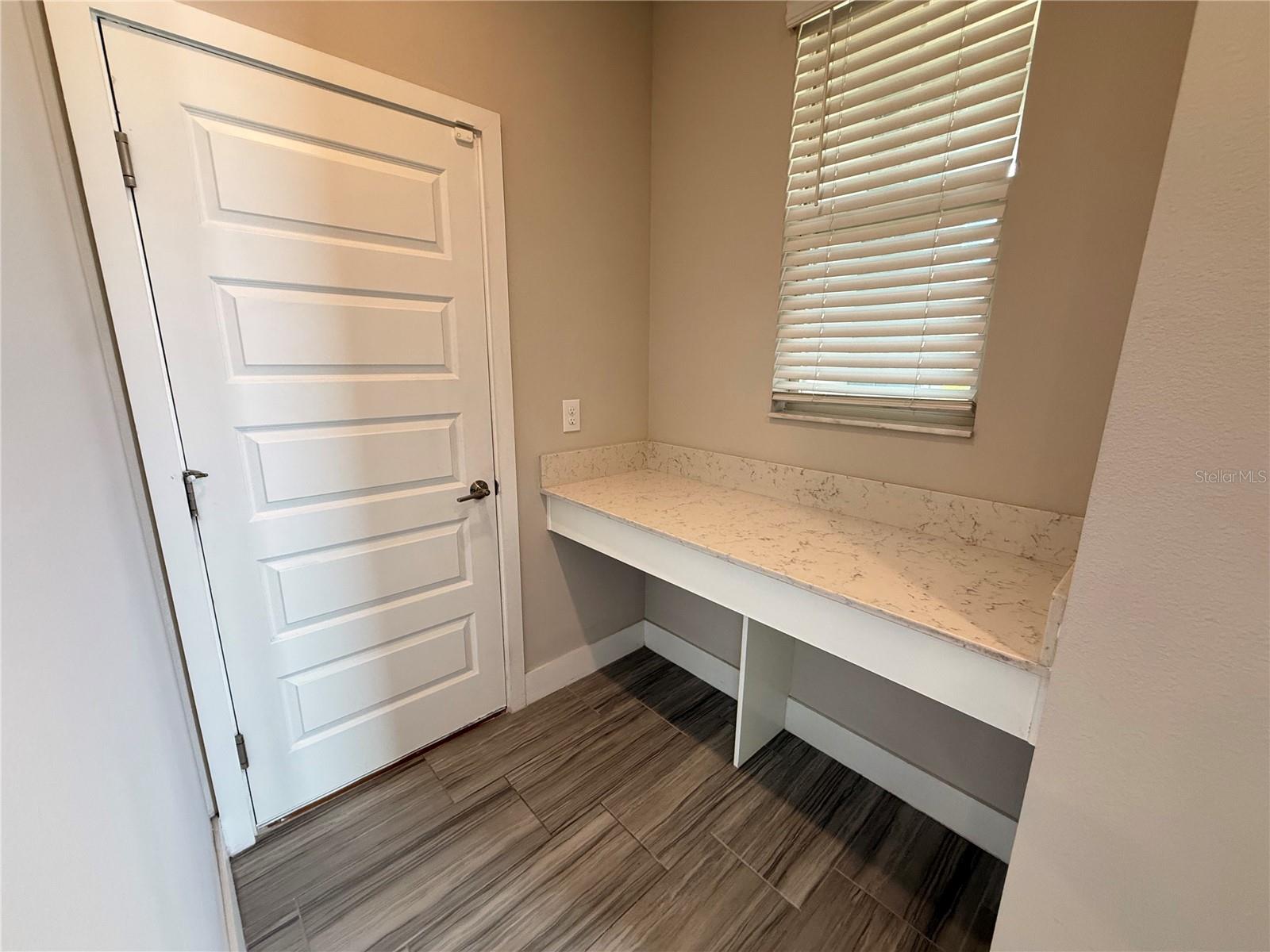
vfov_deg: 85.7
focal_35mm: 14
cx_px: 635
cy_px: 476
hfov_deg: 102.1
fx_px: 514
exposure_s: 1/120
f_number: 2.2
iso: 320
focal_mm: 2.22
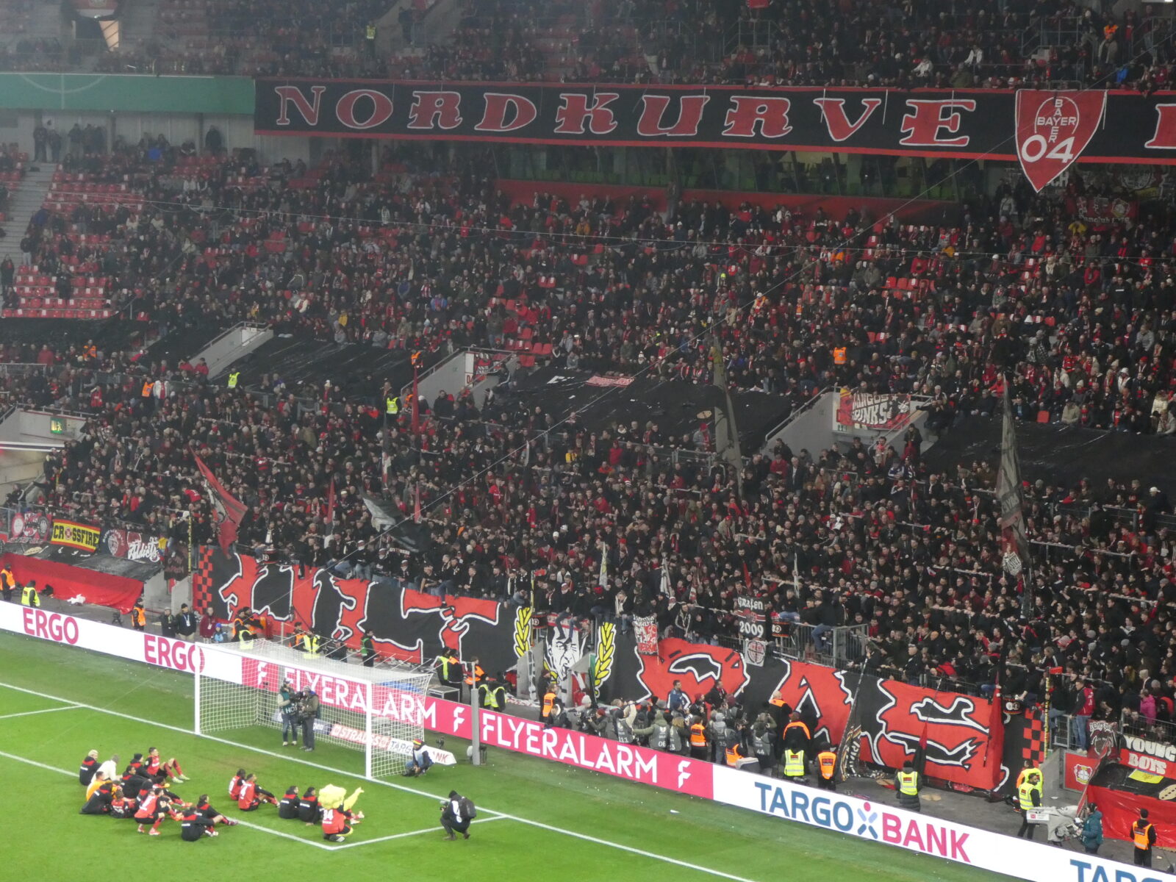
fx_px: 3058
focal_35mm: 90
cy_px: 441
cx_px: 588
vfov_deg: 16.4
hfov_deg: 21.8
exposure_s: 1/80
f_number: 4.9
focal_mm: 16.1
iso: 640
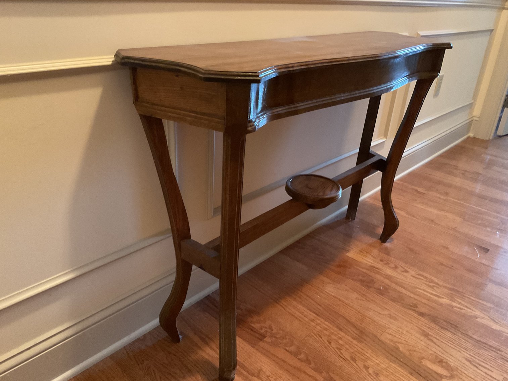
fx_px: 426
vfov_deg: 48.2
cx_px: 254
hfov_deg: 61.7
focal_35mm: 29
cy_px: 190
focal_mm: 3
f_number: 1.8
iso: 500
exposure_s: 1/30
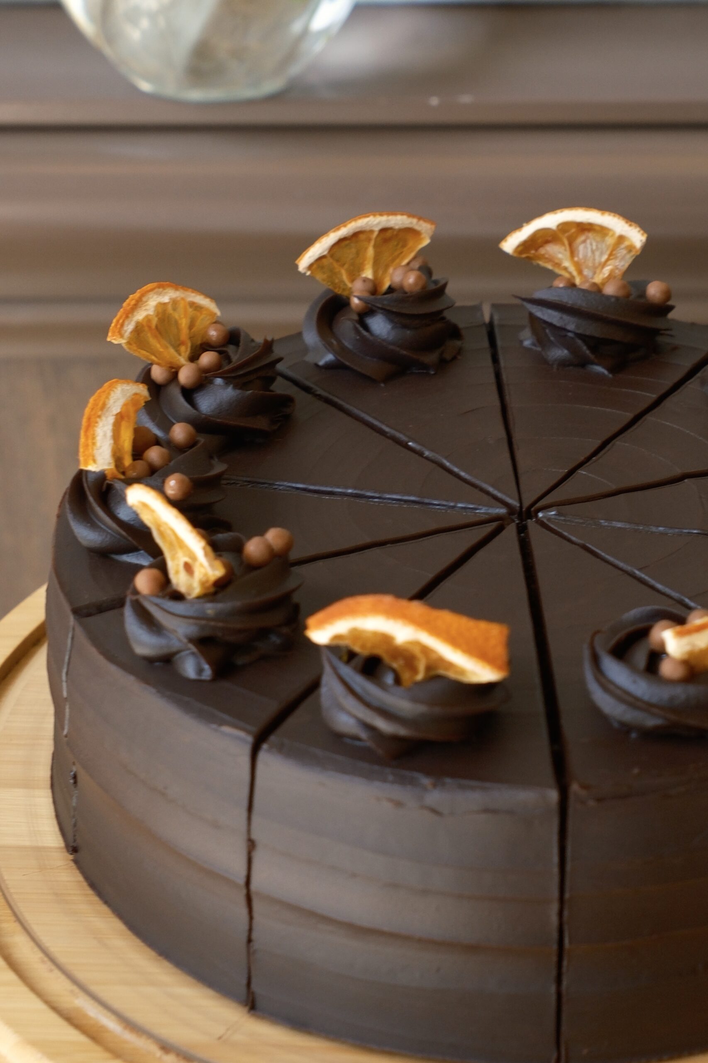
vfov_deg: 33.4
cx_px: 354
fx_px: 1770
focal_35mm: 60
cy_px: 532
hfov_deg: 22.6
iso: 800
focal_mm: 40.3
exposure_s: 1/220
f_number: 5
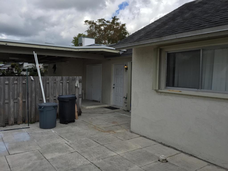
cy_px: 86
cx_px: 114
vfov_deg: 48.2
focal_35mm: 29
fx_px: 191
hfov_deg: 61.7
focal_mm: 4.15
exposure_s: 1/2326
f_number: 2.2
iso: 32
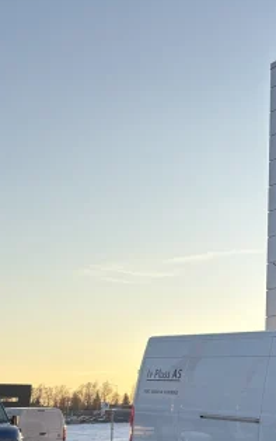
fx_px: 674
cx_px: 364
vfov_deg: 36.1
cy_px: 265
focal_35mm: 56
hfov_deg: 20.9
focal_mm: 5.96
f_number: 1.6
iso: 50
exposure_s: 1/1364
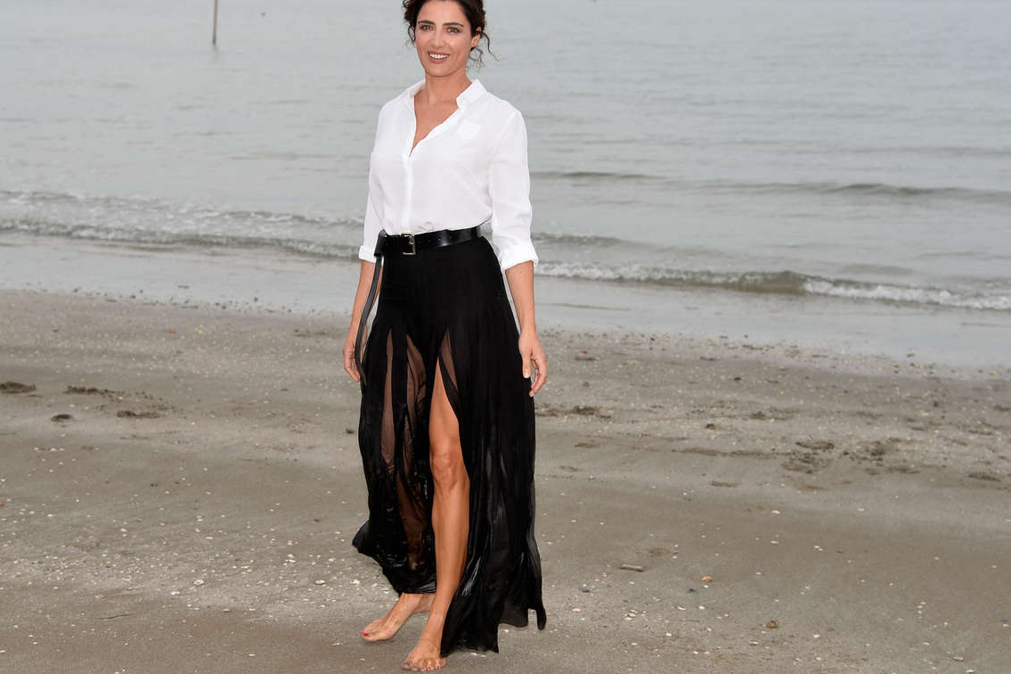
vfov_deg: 21.9
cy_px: 326
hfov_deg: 32.4
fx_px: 1741
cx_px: 450
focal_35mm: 62
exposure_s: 1/250
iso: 500
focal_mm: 55
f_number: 5
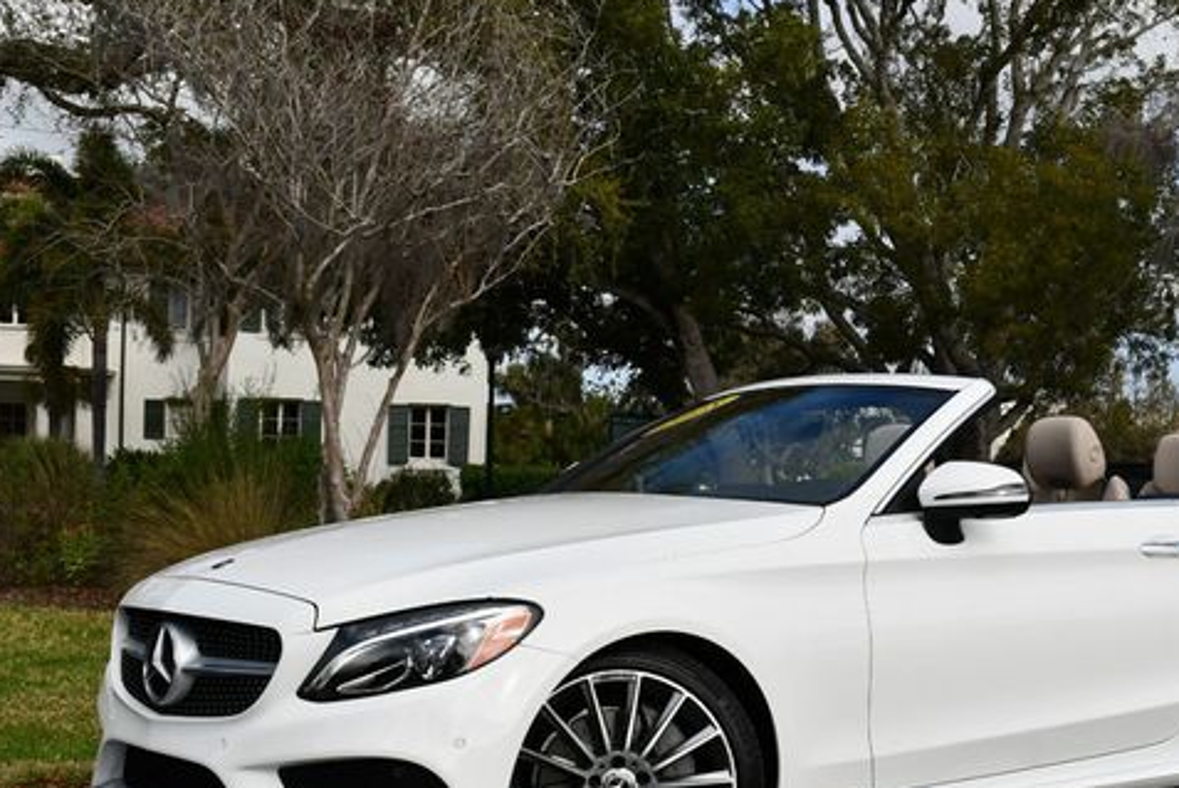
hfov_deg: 33.6
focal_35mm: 59
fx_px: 1934
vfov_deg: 23.0
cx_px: 779
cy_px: 477
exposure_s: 1/320
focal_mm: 22
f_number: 9
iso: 100
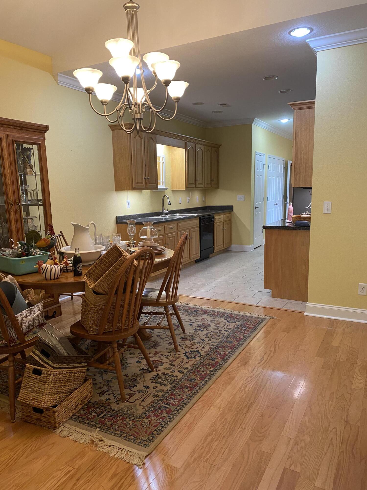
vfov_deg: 67.3
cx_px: 184
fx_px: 368
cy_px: 245
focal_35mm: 26
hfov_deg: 53.1
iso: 125
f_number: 1.8
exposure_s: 1/60
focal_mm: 4.25
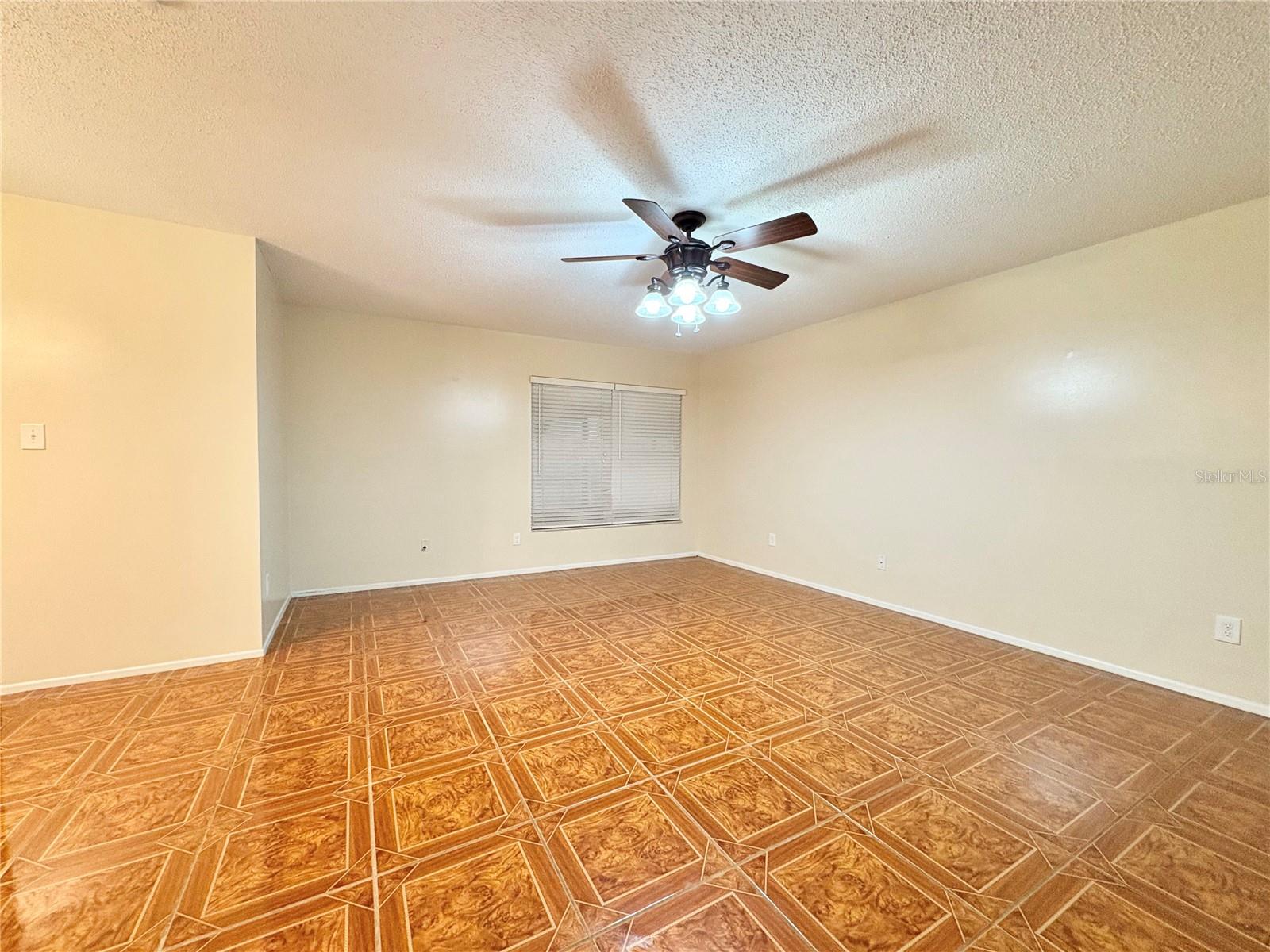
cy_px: 476
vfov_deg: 85.7
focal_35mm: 14
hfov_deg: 102.1
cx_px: 635
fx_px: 514
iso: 320
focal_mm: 2.22
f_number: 2.2
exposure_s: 1/60
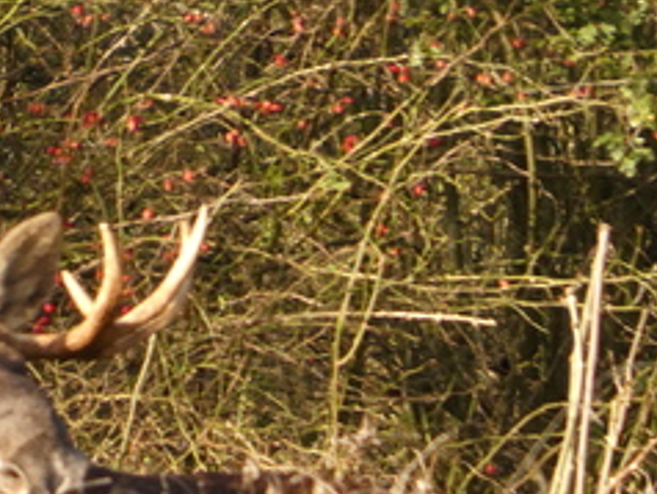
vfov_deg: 0.6
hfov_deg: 0.9
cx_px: 77
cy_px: 402
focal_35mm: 2317
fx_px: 44020
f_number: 5.9
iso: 400
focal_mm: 215
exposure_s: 1/400
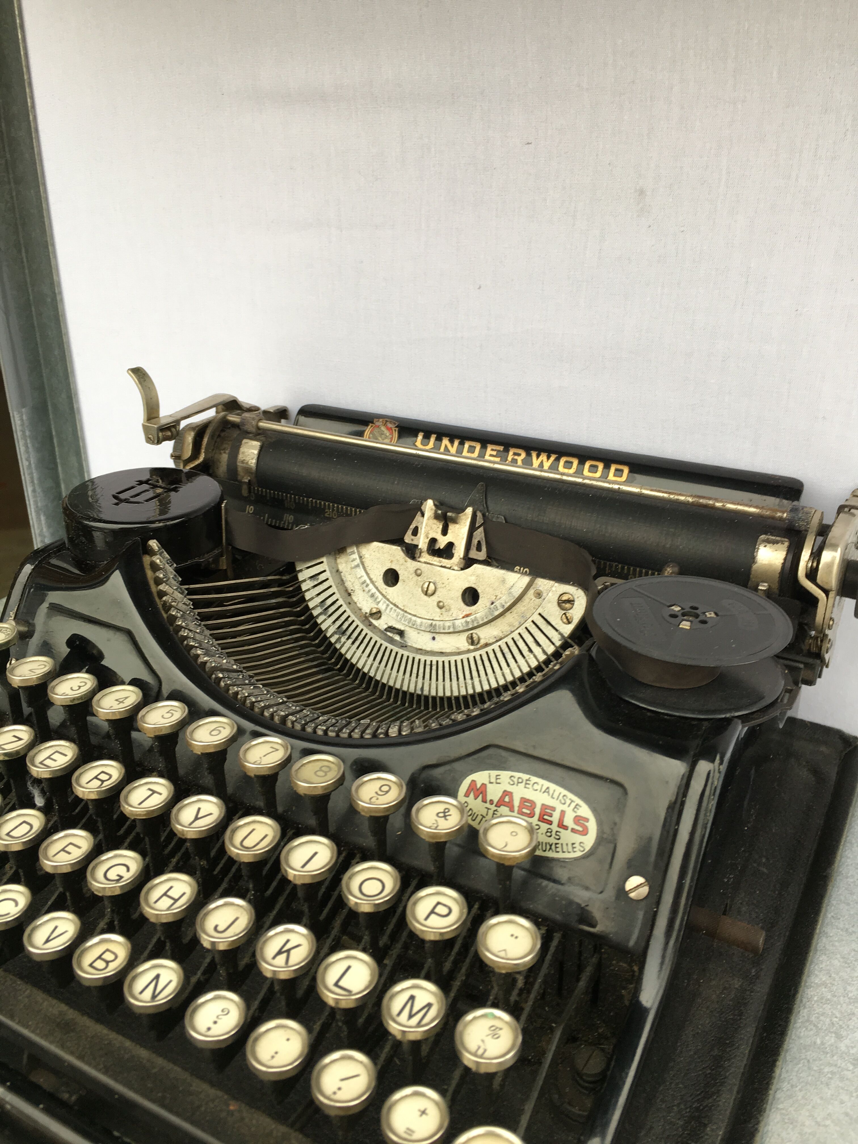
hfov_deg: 48.2
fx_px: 958
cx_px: 429
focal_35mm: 29
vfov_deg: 61.7
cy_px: 572
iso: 25
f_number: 2.2
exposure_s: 1/50
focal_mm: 4.15
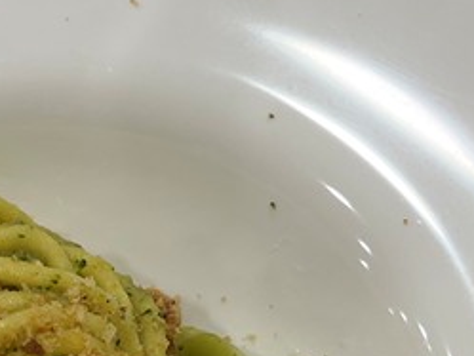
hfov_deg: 17.8
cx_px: -23
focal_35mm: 107
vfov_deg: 13.4
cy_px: 440
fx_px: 1466
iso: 50
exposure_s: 1/100
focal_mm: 5.1
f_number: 1.6
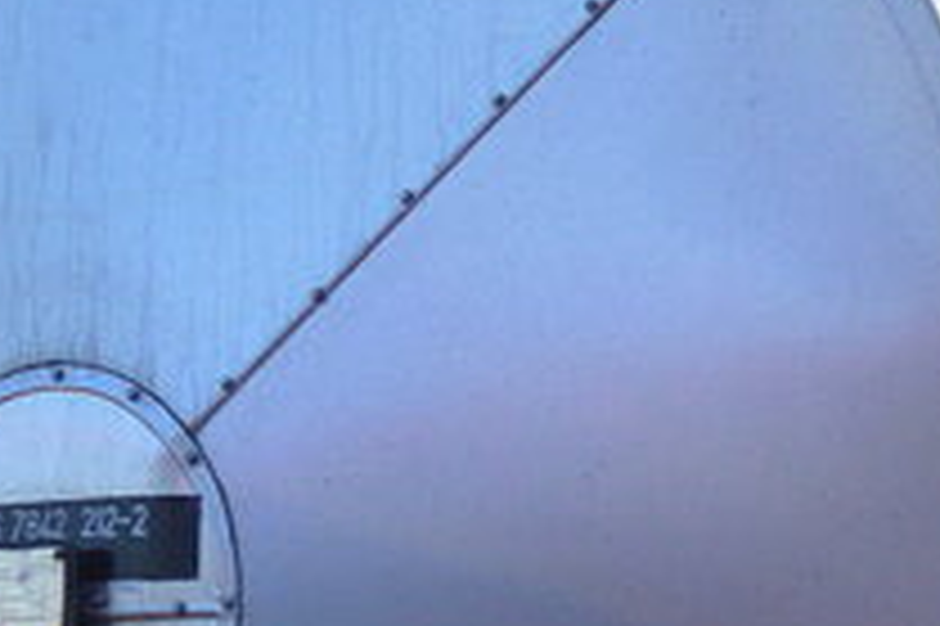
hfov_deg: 5.8
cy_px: 1155
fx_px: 8975
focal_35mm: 344
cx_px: 1979
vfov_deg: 4.0
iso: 450
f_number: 5.3
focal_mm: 40
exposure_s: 1/500
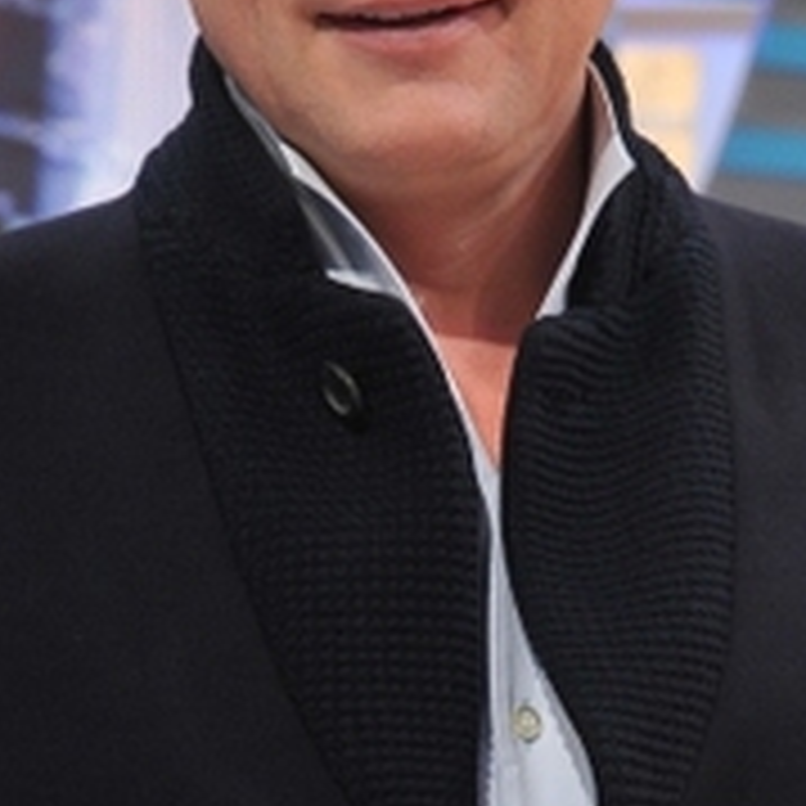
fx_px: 4505
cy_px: 842
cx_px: 396
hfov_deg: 10.2
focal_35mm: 171
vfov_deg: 10.1
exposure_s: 1/160
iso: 1250
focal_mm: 40
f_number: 4.5
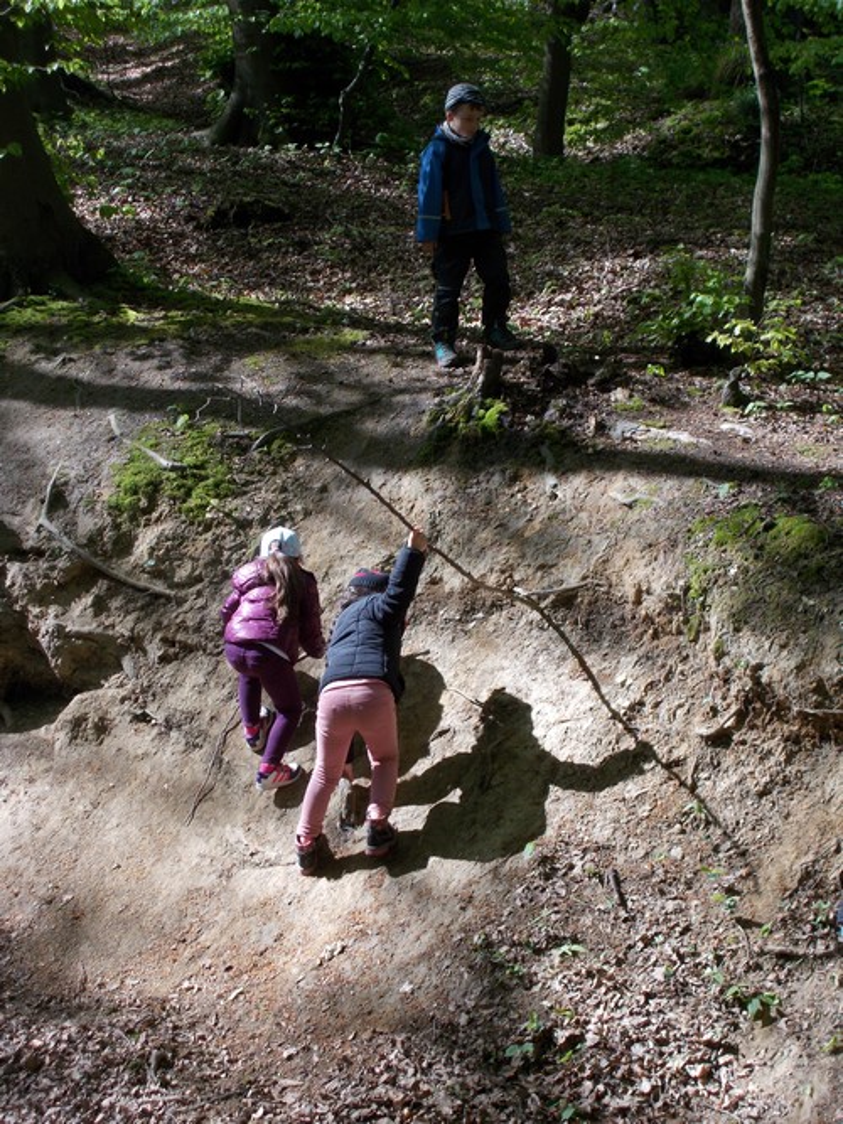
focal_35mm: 76
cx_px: 422
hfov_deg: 19.4
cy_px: 562
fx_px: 2469
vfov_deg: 25.7
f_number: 5.8
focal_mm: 13.5
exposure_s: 1/80
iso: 80
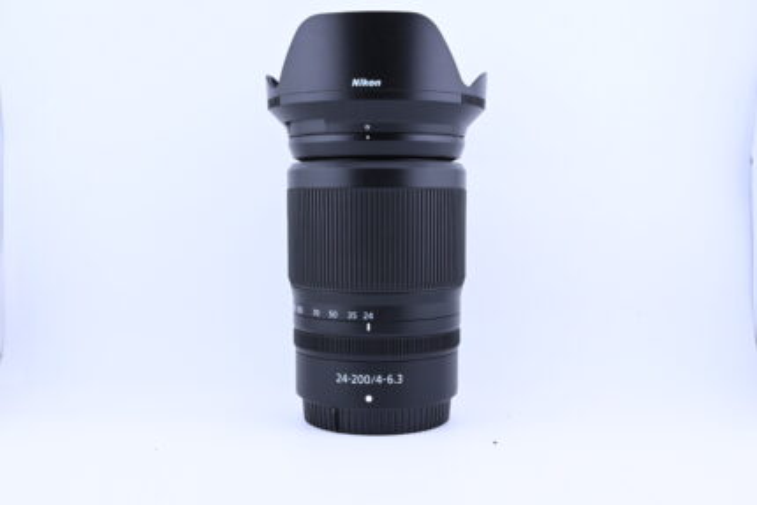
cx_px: 378
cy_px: 252
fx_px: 883
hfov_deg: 46.4
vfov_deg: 31.9
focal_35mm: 42
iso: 640
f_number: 11
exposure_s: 1/125
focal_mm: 28
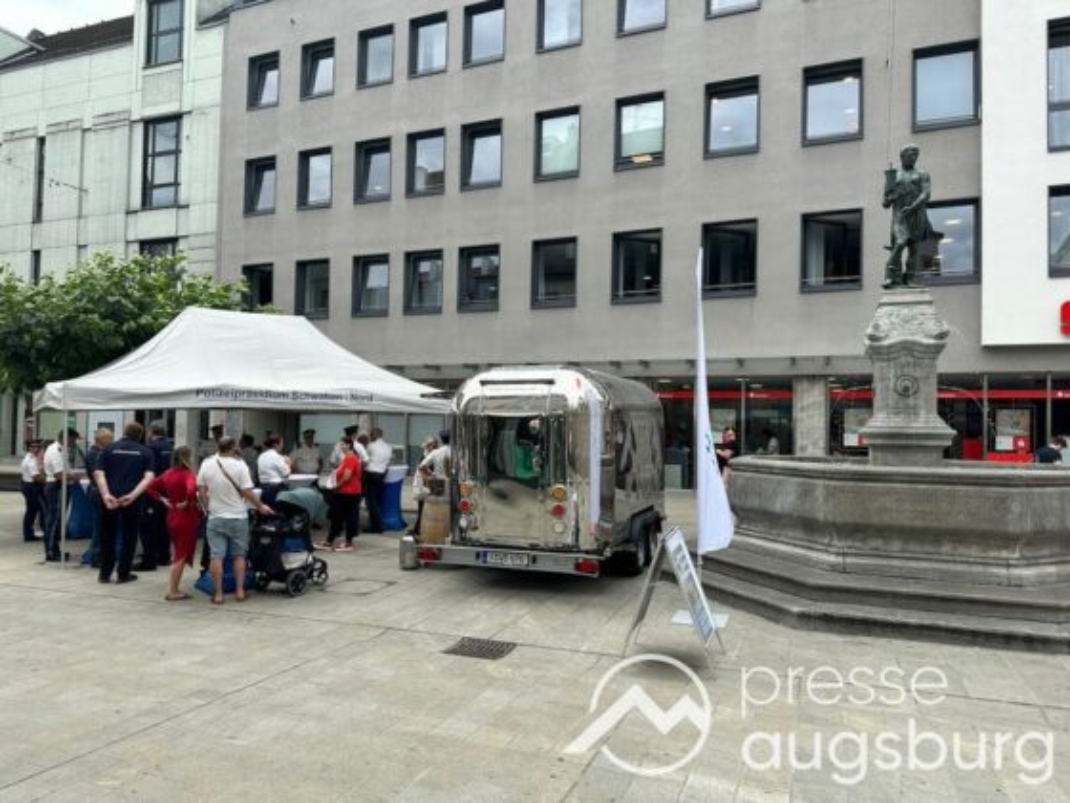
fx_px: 742
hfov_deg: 71.6
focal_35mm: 24
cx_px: 535
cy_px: 402
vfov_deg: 56.8
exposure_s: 1/2353
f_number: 1.78
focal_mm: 6.86
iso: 80
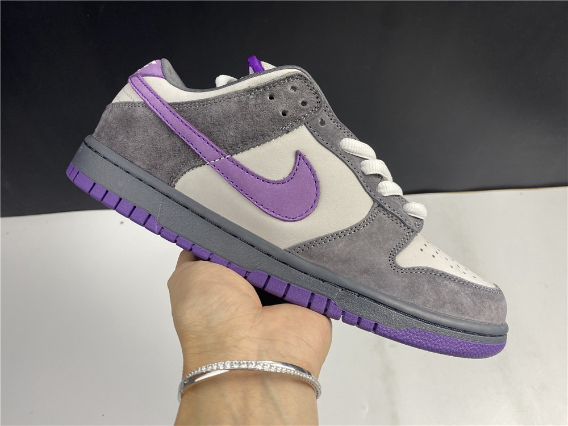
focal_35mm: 26
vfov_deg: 53.1
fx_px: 427
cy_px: 213
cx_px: 284
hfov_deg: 67.3
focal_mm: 4.25
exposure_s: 1/100
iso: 50
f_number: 1.8
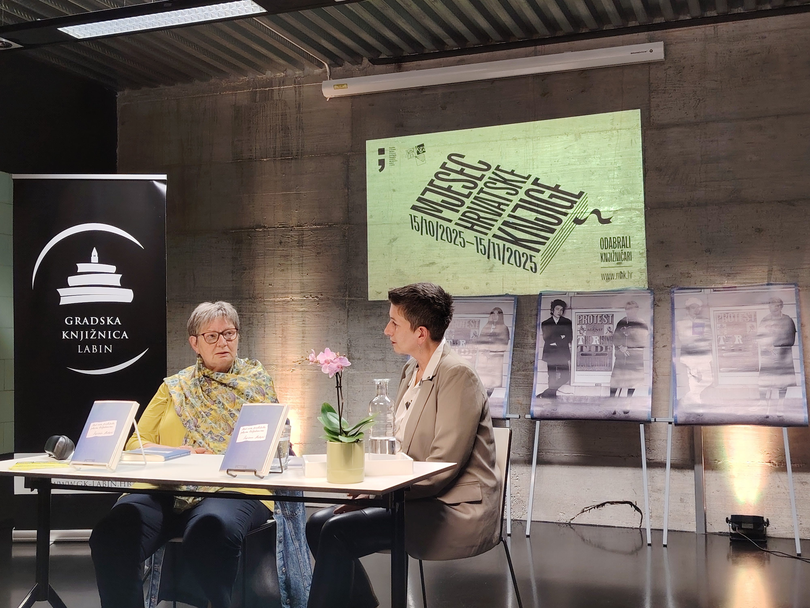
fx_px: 936
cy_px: 304
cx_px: 405
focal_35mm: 40
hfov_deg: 46.8
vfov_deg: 36.0
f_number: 1.75
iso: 294
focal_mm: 5.25
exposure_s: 1/33.3
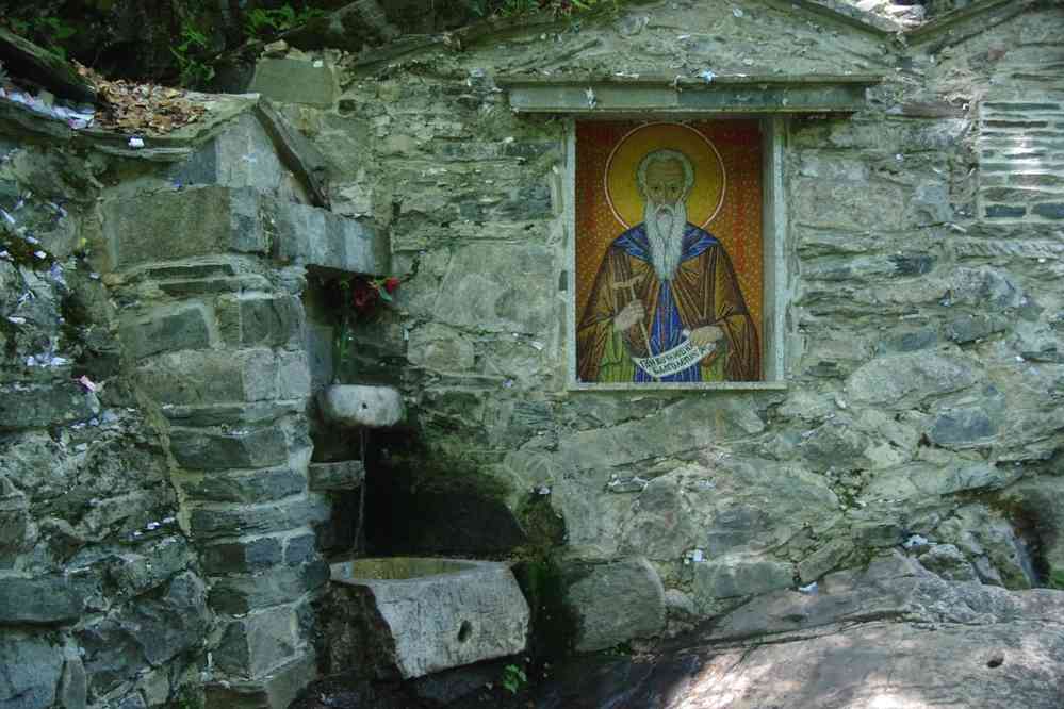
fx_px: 1192
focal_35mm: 40
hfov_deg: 48.1
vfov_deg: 33.1
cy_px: 354
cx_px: 532
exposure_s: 1/50
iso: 3200
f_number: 4.5
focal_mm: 26.9
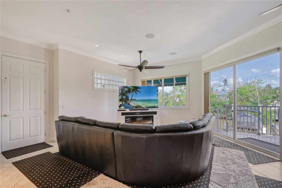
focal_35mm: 15
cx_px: 141
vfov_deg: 77.3
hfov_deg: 100.4
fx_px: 117
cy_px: 94
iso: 800
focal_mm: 10
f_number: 10
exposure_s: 1/100
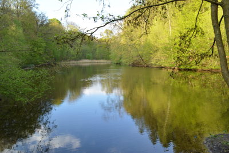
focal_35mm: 27
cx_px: 114
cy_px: 76
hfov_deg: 67.4
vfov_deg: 47.9
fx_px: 172
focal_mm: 18
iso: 400
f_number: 9
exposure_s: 1/125
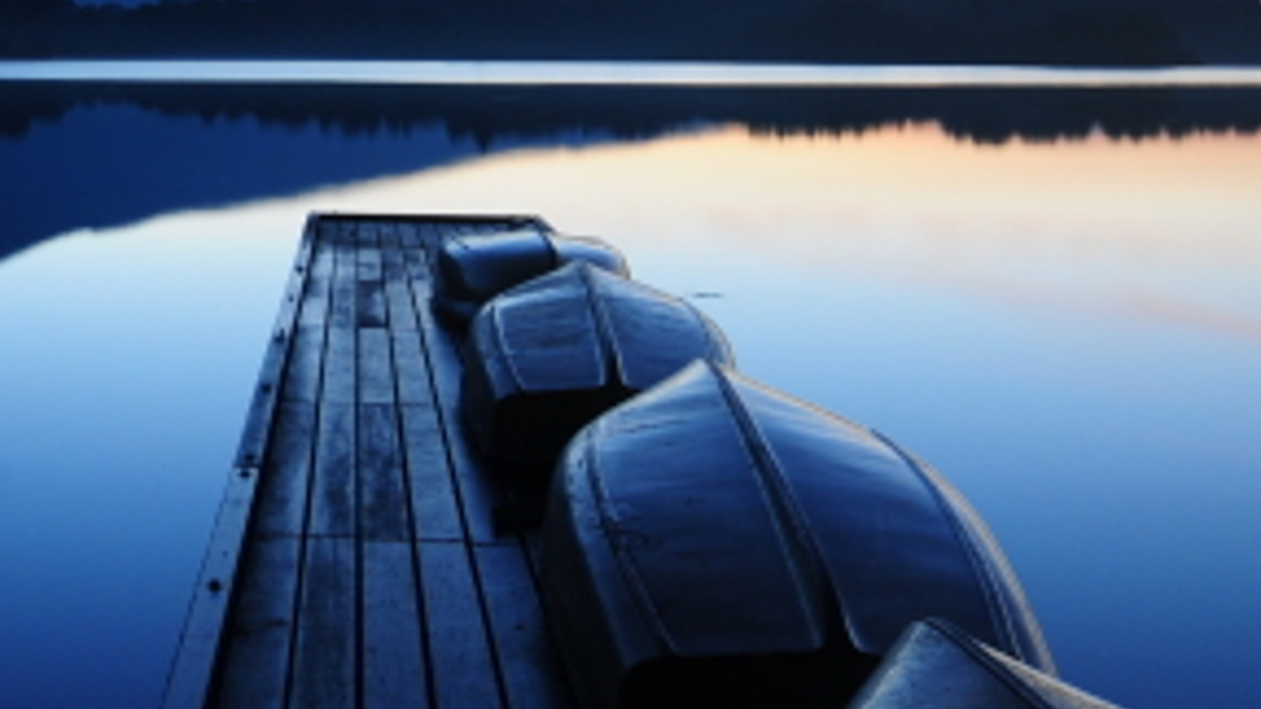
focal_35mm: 65
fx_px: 2189
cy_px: -182
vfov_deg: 17.4
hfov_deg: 29.3
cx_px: -88
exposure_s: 13
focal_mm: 15
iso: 200
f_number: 9
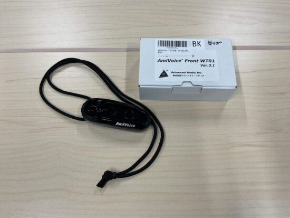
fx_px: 243
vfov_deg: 48.3
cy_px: 109
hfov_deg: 61.6
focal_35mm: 29
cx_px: 145
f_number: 1.8
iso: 40
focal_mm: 3
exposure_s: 1/120
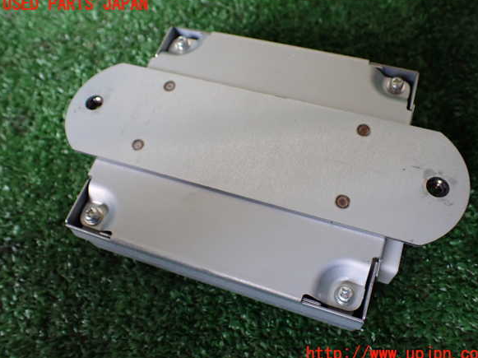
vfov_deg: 45.4
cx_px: 245
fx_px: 428
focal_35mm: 31
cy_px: 179
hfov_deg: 58.4
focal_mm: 5.4
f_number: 2.3
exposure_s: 1/125
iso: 640
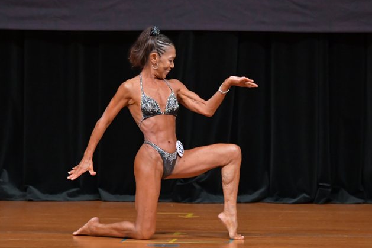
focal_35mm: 388
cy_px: 126
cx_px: 177
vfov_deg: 3.5
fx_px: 4008
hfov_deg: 5.3
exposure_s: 1/400
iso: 4000
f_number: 5.6
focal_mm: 210
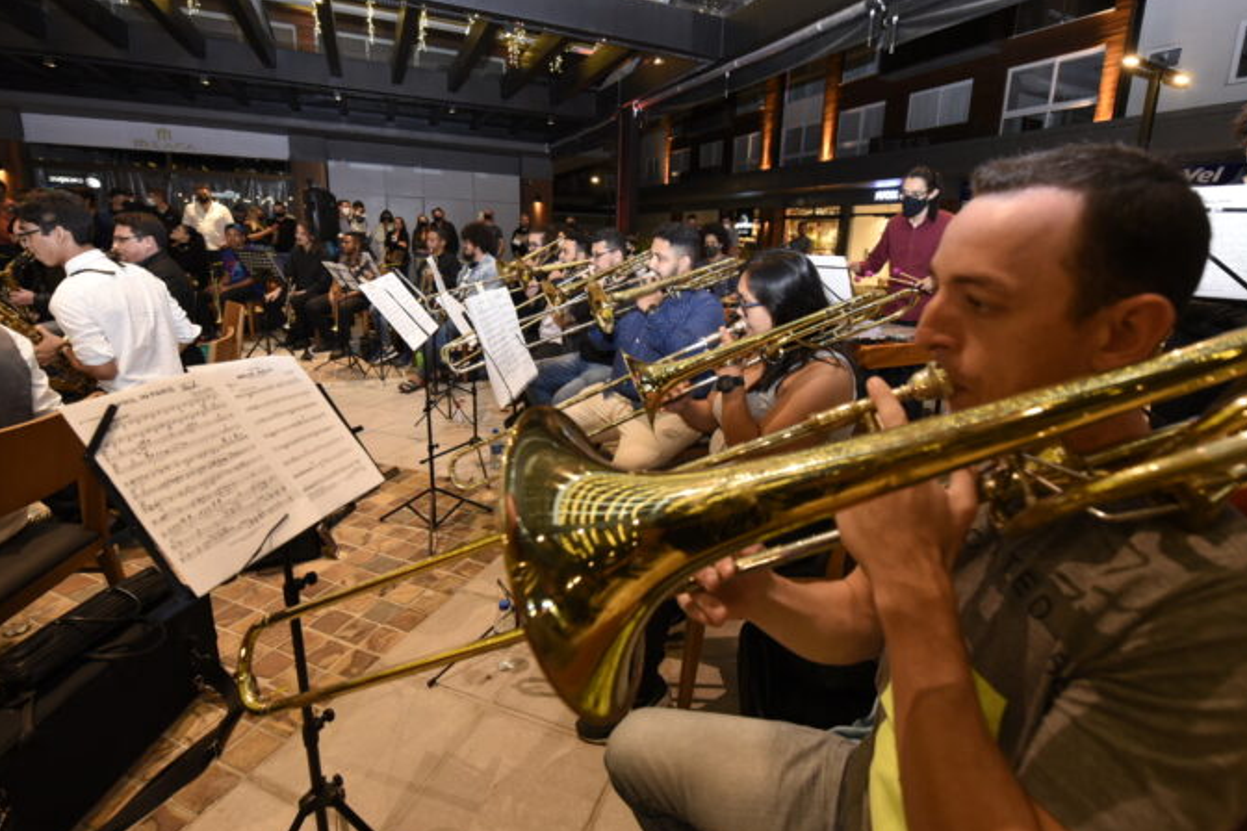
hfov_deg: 96.7
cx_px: 648
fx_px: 554
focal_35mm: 16
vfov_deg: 73.5
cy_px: 365
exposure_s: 1/40
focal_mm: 14
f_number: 4.5
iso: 1600
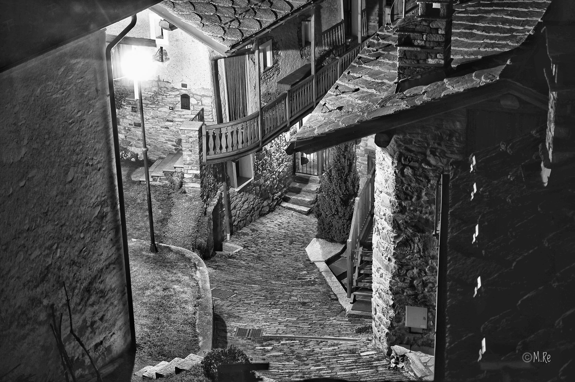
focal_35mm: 70
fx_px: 1117
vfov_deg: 19.4
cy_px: 191
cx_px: 288
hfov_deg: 28.9
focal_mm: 70
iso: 100
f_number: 4.5
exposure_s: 10
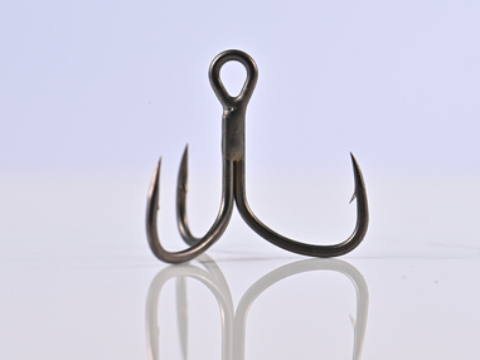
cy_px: 158
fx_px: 2205
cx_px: 243
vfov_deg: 9.3
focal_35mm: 159
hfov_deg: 12.4
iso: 100
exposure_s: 1/125
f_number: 16
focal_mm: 105
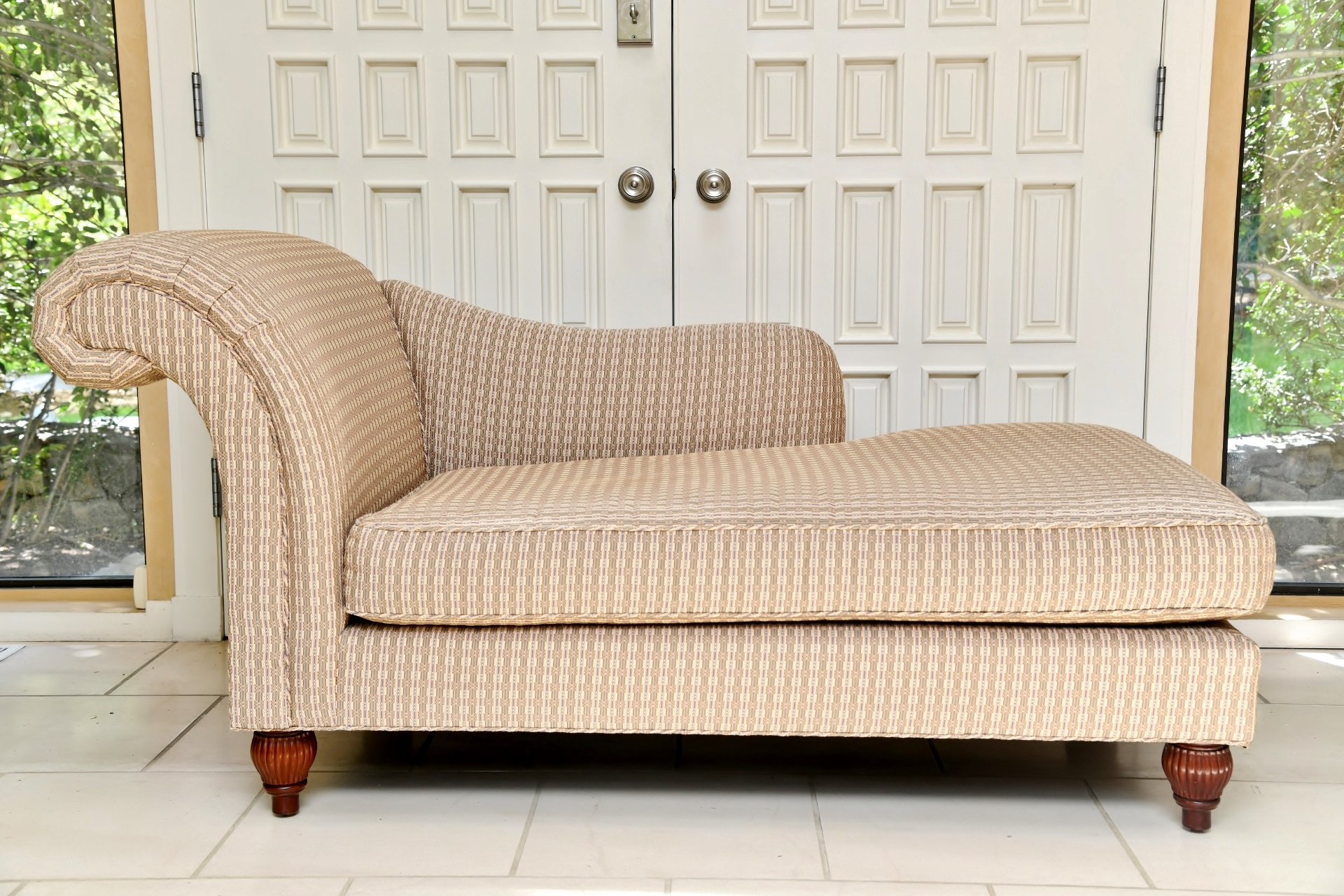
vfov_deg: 30.5
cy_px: 448
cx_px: 672
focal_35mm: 44
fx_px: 1643
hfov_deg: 44.5
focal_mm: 44
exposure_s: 1/60
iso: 250
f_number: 6.3
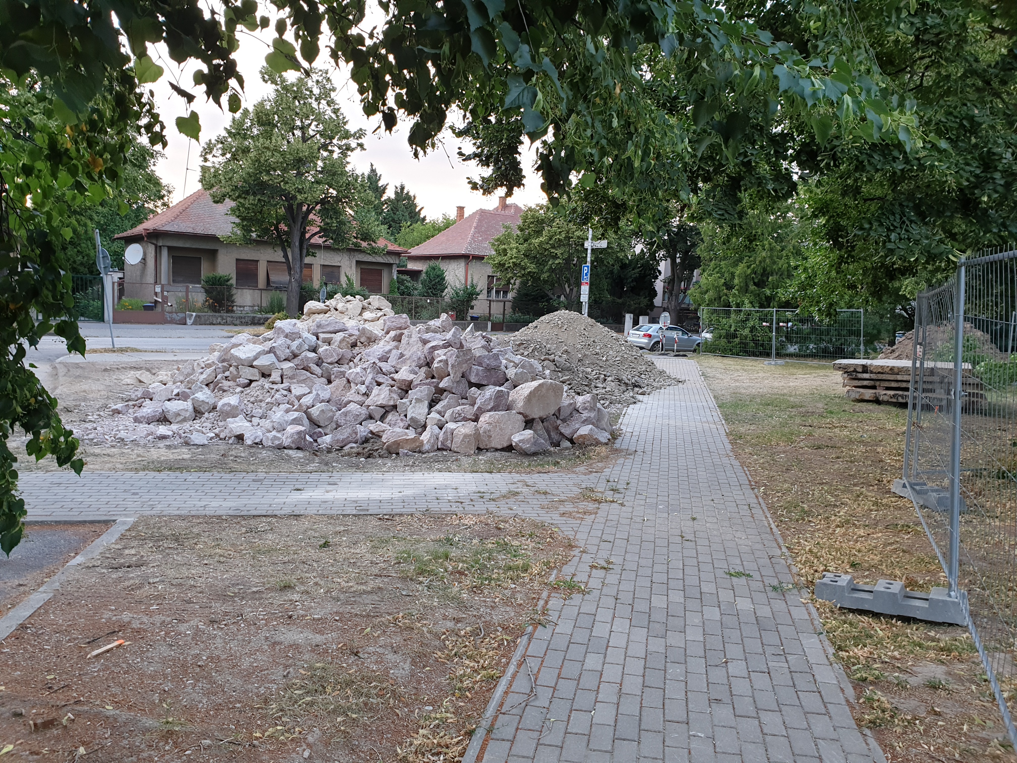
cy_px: 382
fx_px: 764
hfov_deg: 67.3
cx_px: 508
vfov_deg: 53.1
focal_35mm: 26
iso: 100
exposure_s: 1/50
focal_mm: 4.3
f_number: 2.4
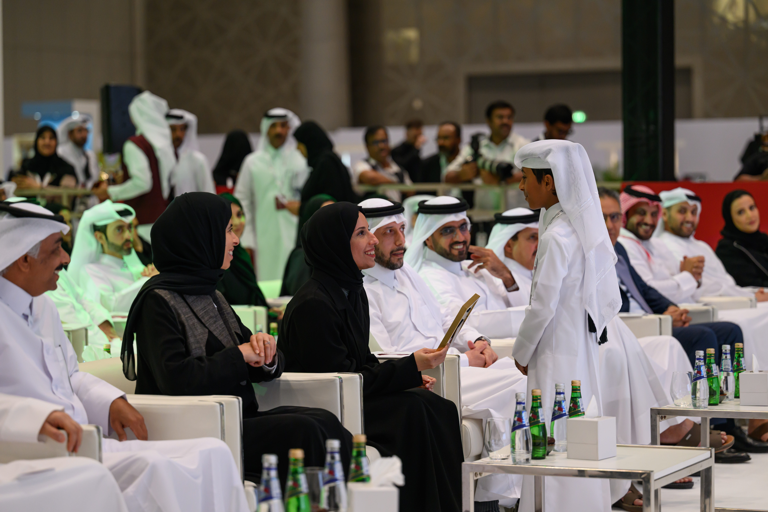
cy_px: 256
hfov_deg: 21.0
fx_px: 2069
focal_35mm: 97
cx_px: 384
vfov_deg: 14.1
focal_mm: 97
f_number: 2.8
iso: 1000
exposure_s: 1/200
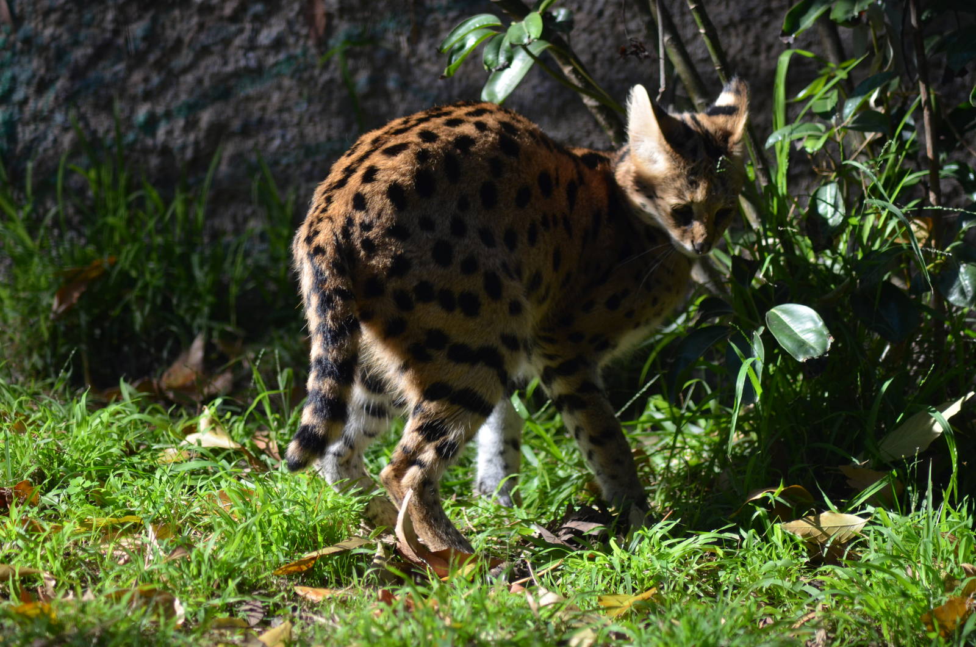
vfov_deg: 6.1
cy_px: 324
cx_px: 488
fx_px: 6088
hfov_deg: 9.2
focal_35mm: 225
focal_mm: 150
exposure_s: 1/1000
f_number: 4.2
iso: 640
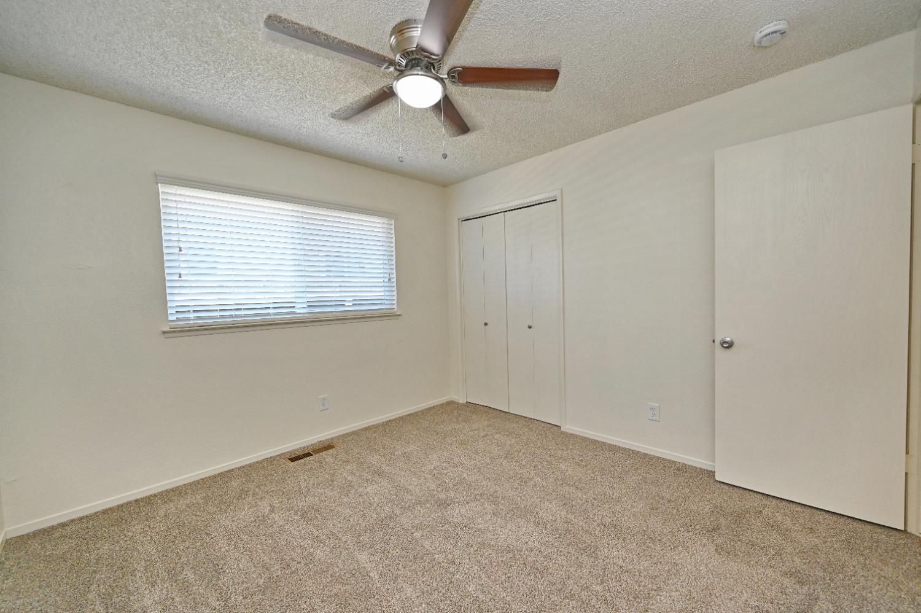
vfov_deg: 81.1
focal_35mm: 14
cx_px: 460
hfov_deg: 104.3
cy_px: 306
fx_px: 358
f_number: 4
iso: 450
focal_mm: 14
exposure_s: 1/60
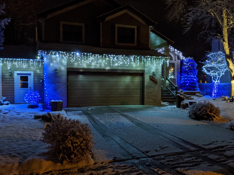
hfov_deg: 60.0
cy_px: 88
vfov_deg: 46.8
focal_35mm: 30
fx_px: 203
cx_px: 113
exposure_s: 1/15
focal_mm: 4.44
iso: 600
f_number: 1.8
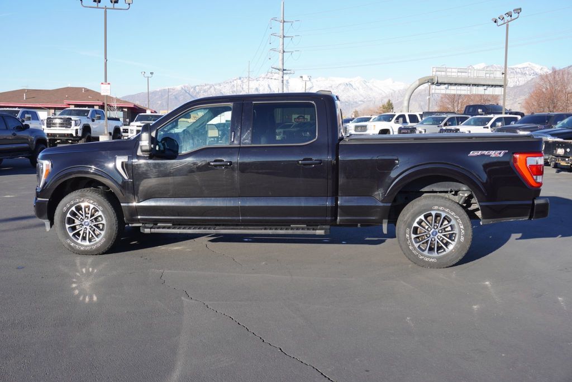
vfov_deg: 38.4
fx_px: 548
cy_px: 191
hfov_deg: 55.1
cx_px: 286
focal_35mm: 34
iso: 100
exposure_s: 1/160
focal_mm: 23
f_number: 6.3
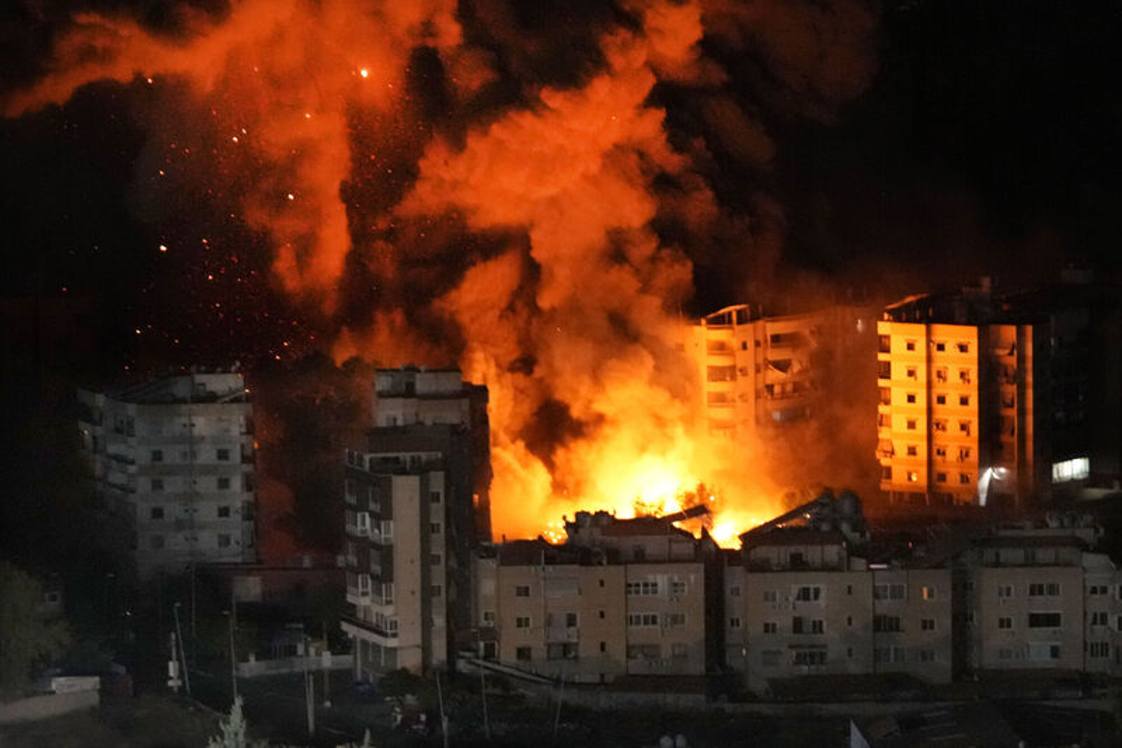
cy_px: 374
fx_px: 4082
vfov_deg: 10.5
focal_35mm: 131
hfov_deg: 15.7
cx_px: 561
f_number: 3.5
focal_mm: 131
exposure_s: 1/13
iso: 8000
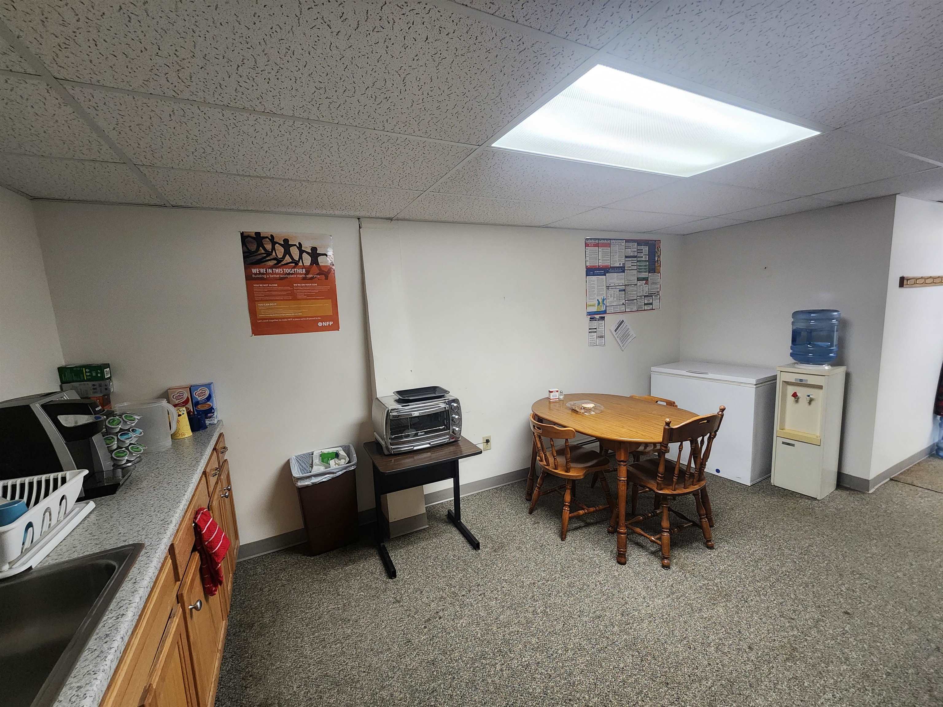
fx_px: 354
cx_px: 472
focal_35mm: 13
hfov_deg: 106.2
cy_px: 354
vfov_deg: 89.9
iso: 400
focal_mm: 2.2
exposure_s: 1/60
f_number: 2.2
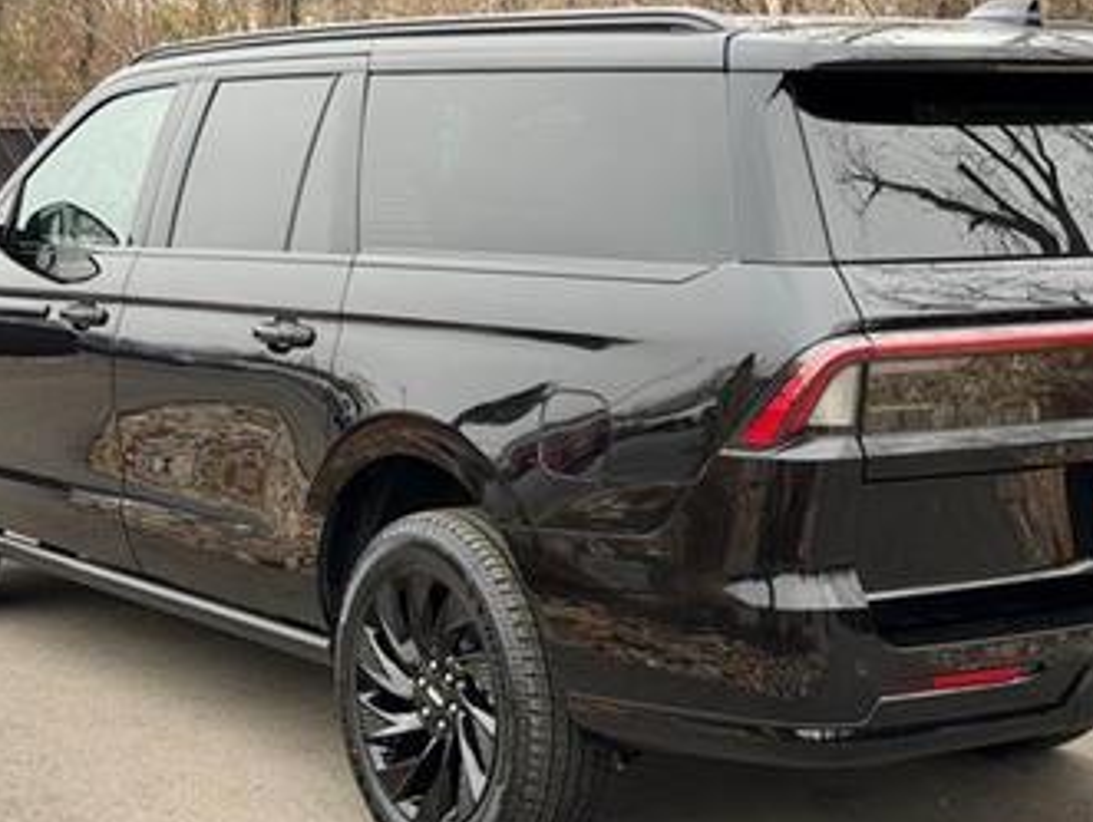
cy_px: 370
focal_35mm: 73
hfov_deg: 26.6
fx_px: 2307
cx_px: 604
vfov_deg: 20.2
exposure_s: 1/377
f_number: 1.78
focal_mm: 6.76
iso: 80
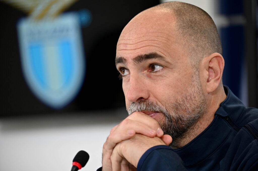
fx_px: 1719
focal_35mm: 240
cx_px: 129
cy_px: 86
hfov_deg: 8.6
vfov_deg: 5.7
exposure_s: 1/250
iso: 1250
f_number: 4.5
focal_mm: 240
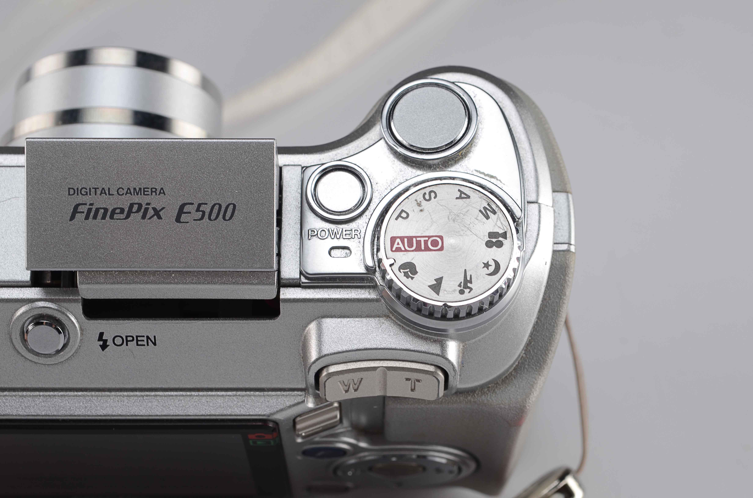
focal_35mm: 82
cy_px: 249
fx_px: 1722
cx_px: 376
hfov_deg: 24.7
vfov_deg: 16.5
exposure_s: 1/80
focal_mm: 55
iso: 100
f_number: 11
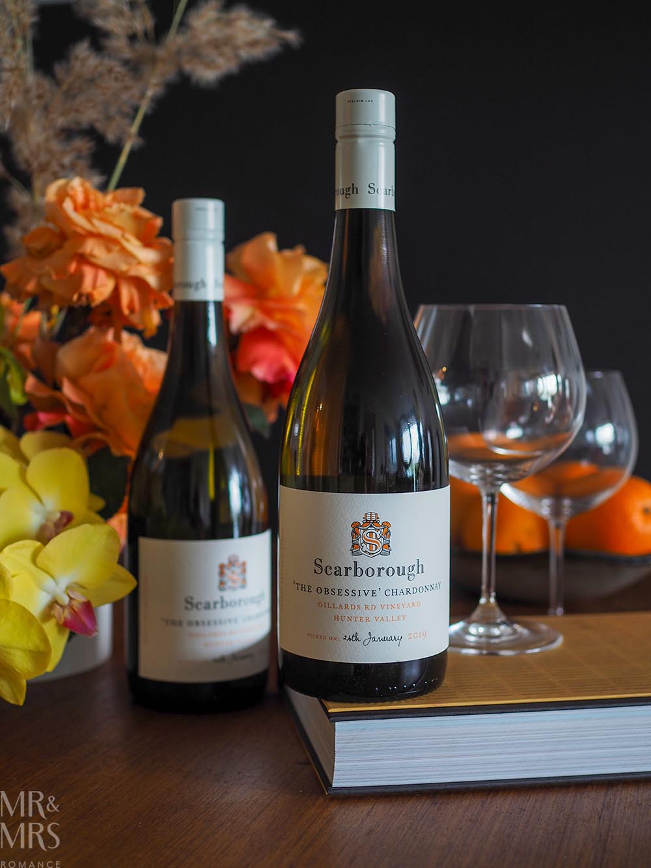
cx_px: 326
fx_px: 1254
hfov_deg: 29.1
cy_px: 434
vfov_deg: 38.2
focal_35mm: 50
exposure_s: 1/30
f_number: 2.2
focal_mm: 25
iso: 200
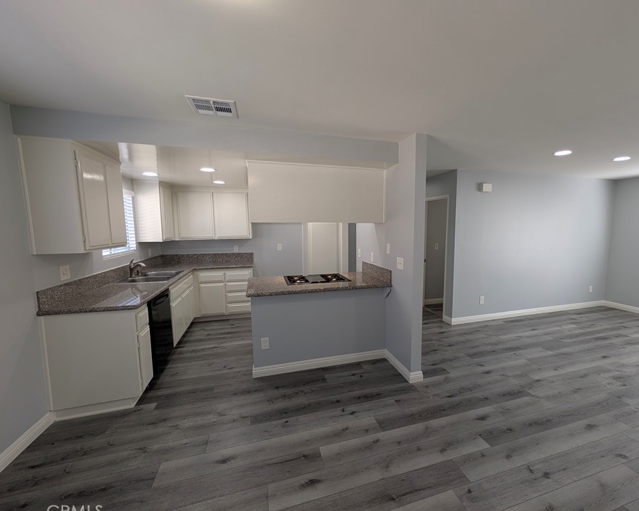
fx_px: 246
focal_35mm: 13
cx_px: 340
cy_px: 255
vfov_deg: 92.2
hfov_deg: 104.7
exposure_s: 1/120
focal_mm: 2.02
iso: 47
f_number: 1.7
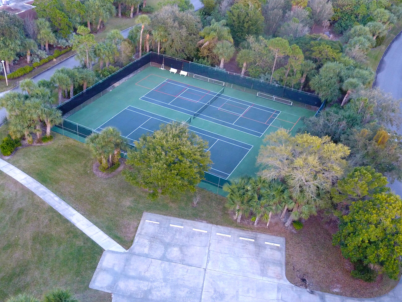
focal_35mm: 37
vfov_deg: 38.0
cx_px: 150
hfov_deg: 49.6
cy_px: 213
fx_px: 430
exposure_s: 1/100
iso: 158
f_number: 2.8
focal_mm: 3.61
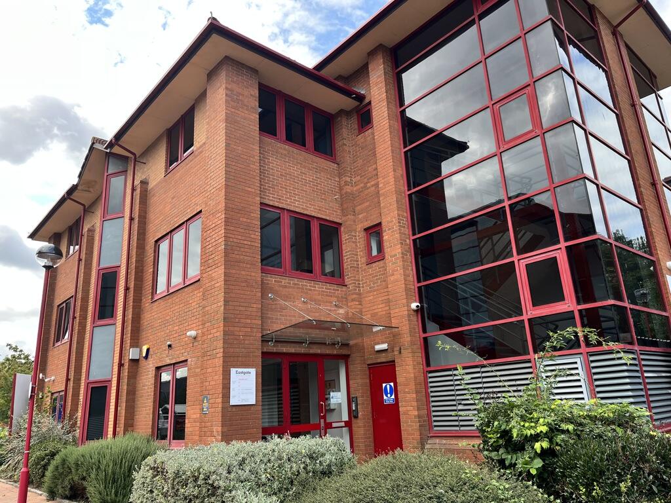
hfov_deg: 67.3
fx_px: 504
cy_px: 252
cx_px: 336
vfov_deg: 53.1
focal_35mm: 26
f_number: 1.6
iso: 50
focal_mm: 5.1
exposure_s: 1/577
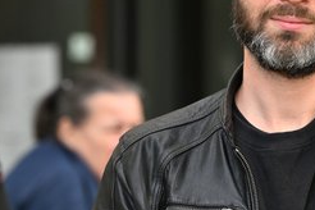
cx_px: 295
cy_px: 38
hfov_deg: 5.1
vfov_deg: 3.4
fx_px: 3561
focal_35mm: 407
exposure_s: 1/500
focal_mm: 200
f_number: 5.6
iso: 500
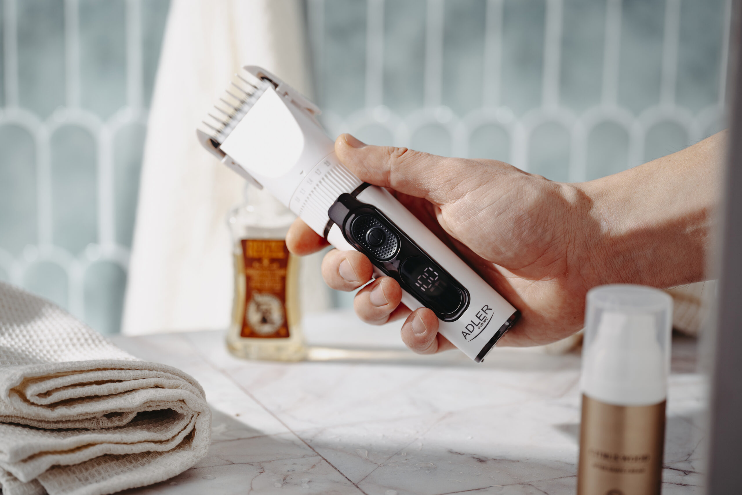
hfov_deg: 19.5
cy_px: 248
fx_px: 2164
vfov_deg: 13.0
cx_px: 371
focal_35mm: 105
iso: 100
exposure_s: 1/125
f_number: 3.5
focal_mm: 105
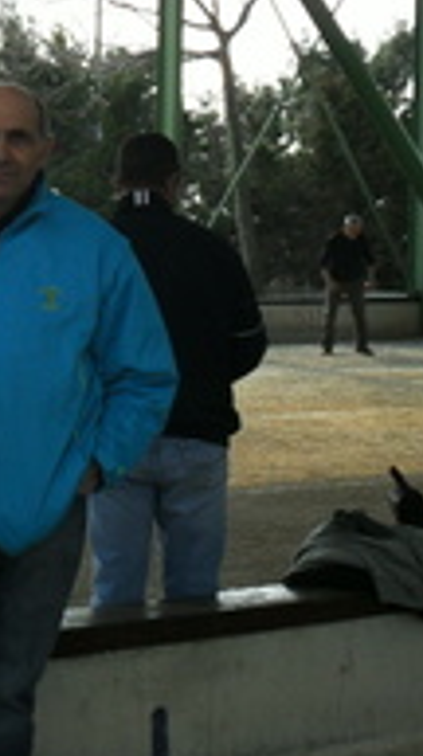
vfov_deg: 21.6
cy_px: 325
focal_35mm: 99
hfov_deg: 11.6
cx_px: -239
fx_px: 1982
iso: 100
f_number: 4.5
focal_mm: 7.8
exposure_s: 1/250
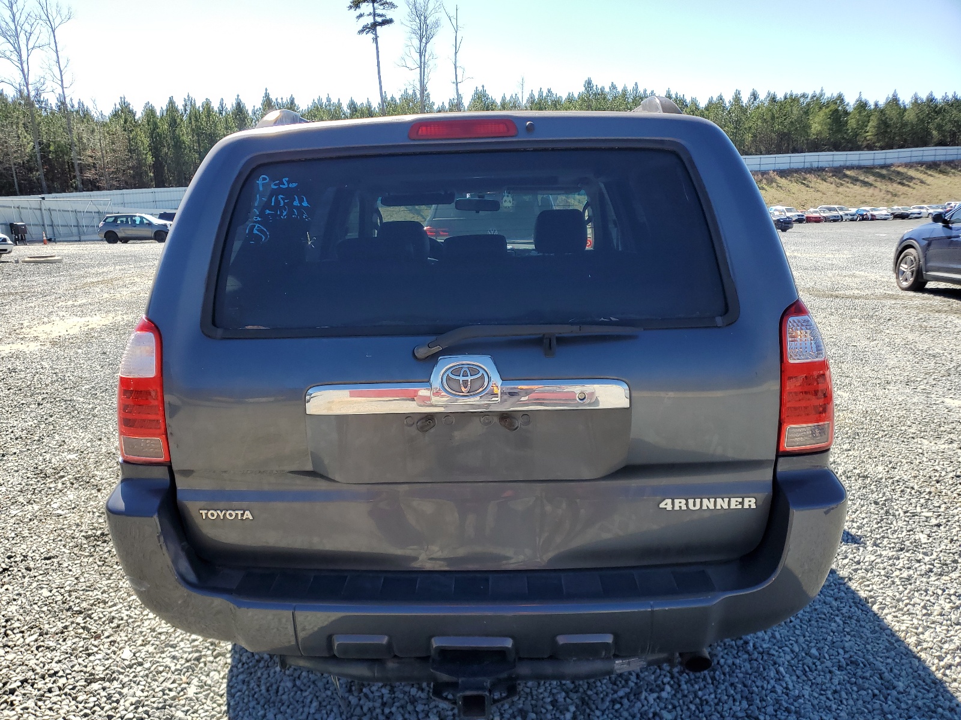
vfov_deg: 53.1
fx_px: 722
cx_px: 480
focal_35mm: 26
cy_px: 360
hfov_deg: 67.3
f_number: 1.5
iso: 50
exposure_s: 1/1429
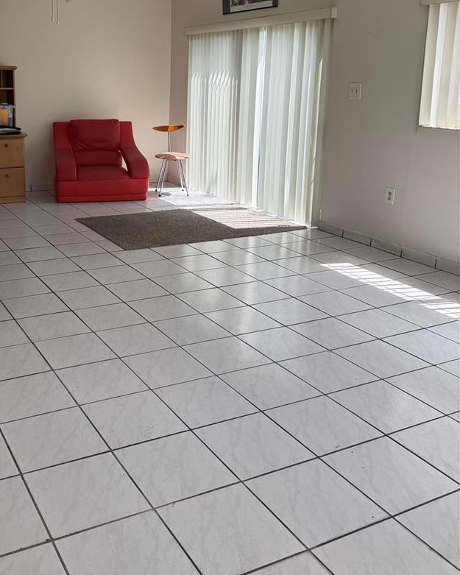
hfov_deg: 40.3
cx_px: 130
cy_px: 203
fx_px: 613
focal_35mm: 36
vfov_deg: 49.6
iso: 80
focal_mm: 6.76
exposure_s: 1/433
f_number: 1.78
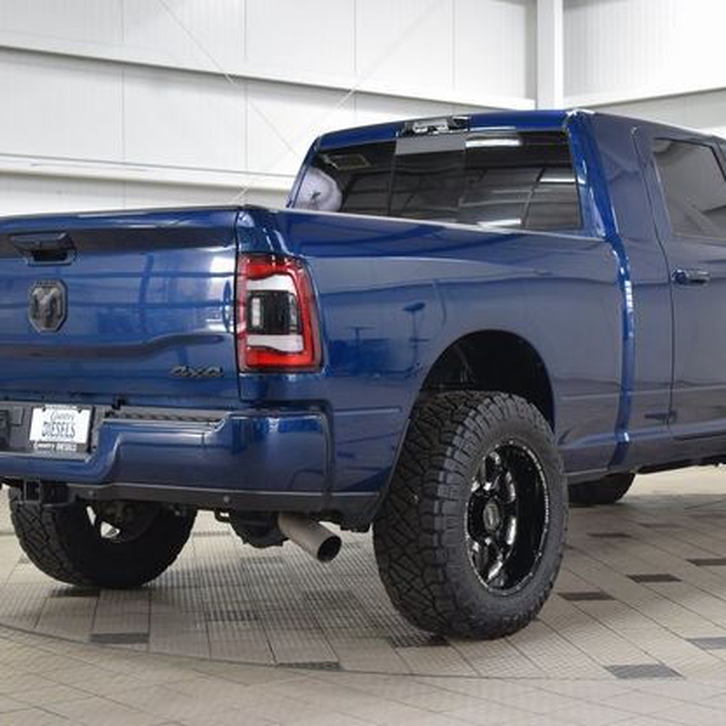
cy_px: 359
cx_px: 405
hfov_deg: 25.1
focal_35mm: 69
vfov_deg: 25.1
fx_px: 1629
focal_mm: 35
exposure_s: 1/15
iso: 640
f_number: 6.3
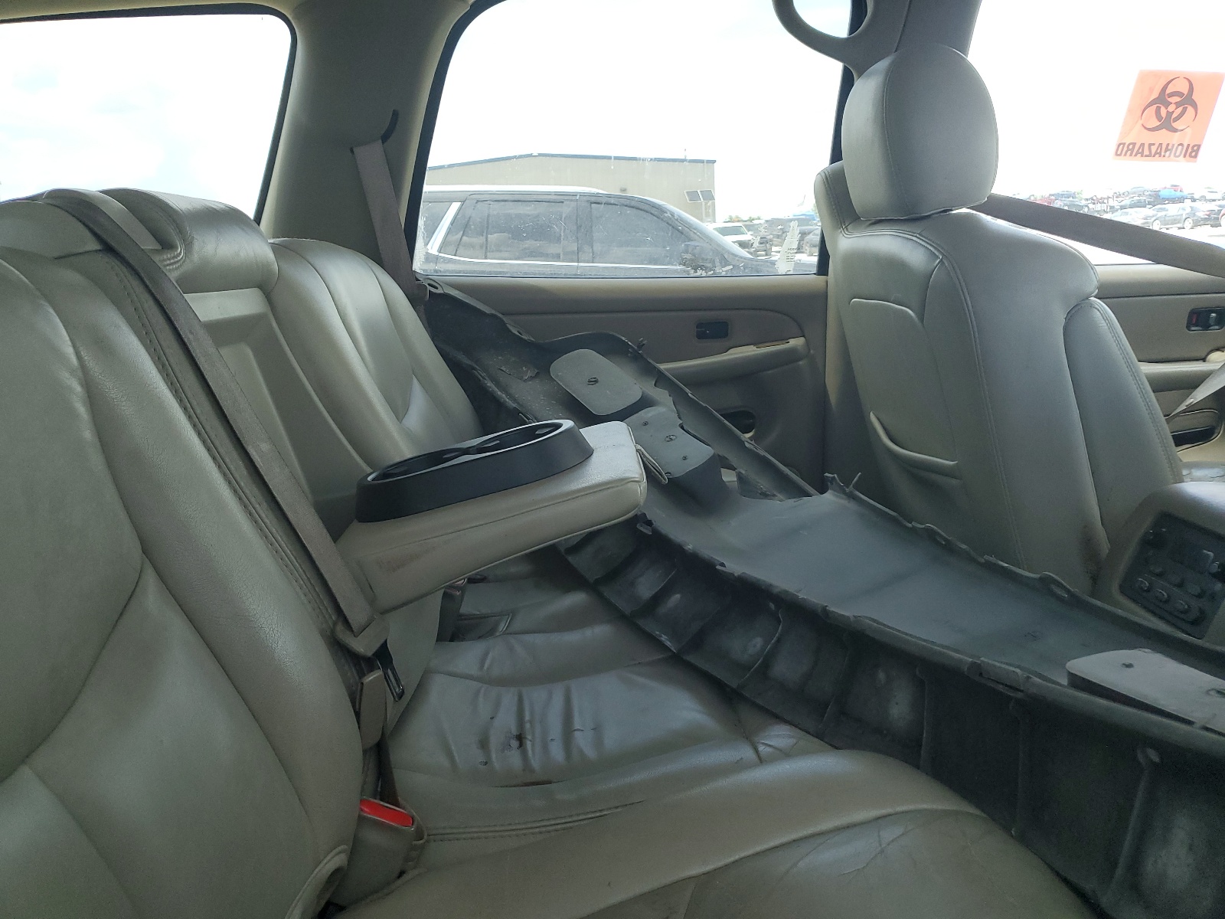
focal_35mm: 26
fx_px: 920
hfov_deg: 67.3
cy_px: 460
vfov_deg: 53.1
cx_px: 612
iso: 79
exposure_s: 1/60.2
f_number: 1.5
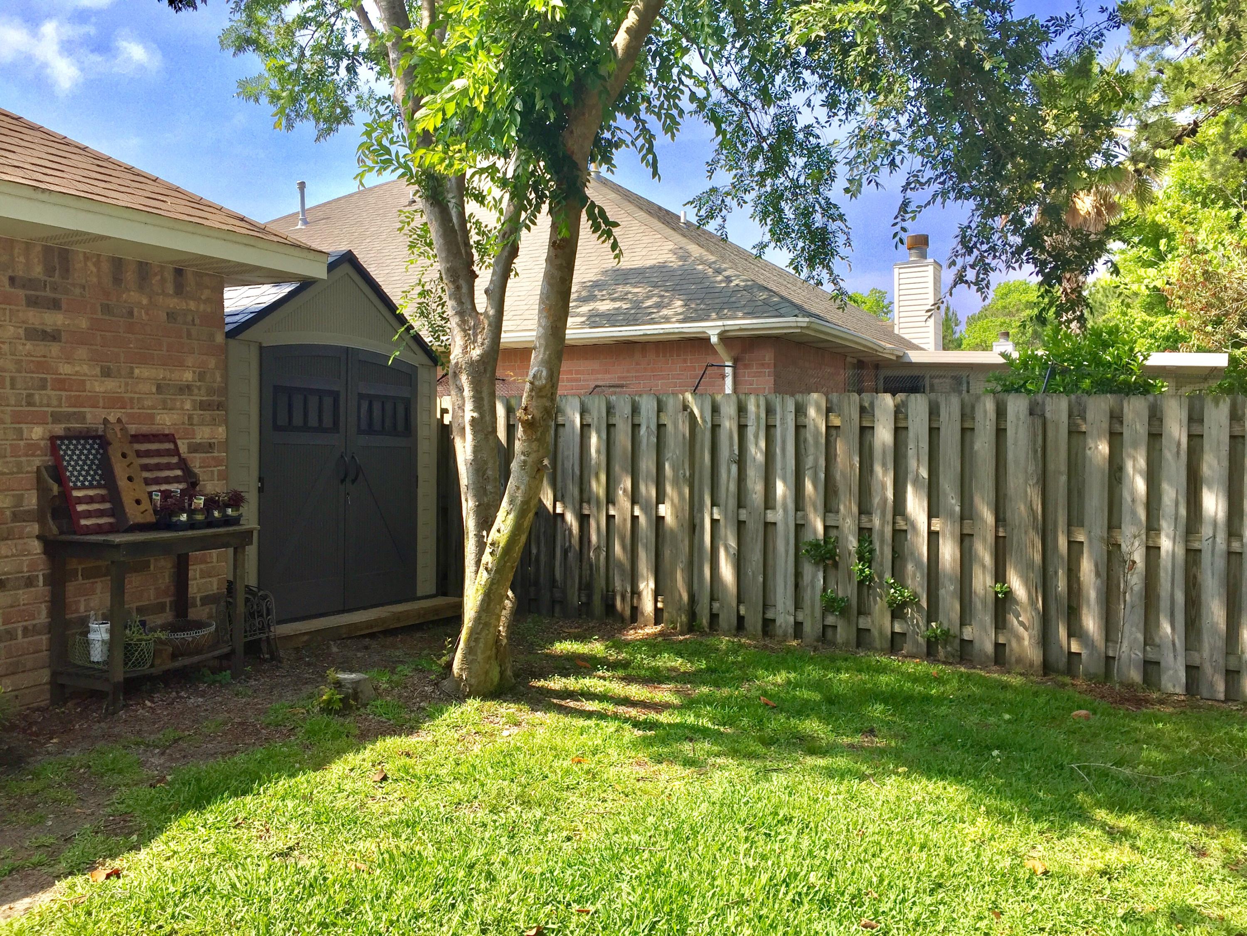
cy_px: 468
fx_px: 1045
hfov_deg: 61.7
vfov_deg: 48.2
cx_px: 624
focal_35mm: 29
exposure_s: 1/807
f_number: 2.2
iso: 32
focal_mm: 4.15
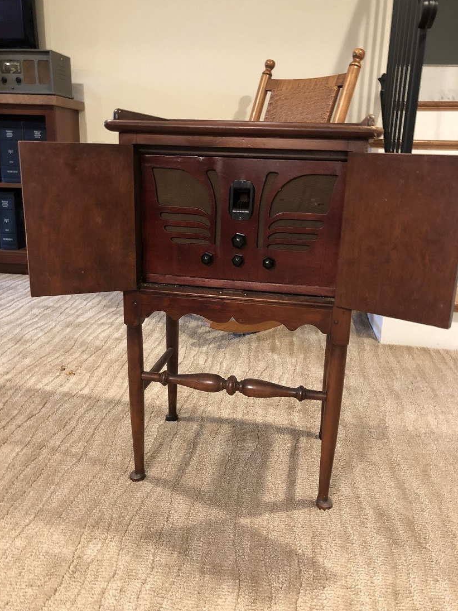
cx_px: 222
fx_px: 512
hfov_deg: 48.2
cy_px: 304
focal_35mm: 29
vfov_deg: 61.7
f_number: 1.8
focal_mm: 3.99
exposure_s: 1/9
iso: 100
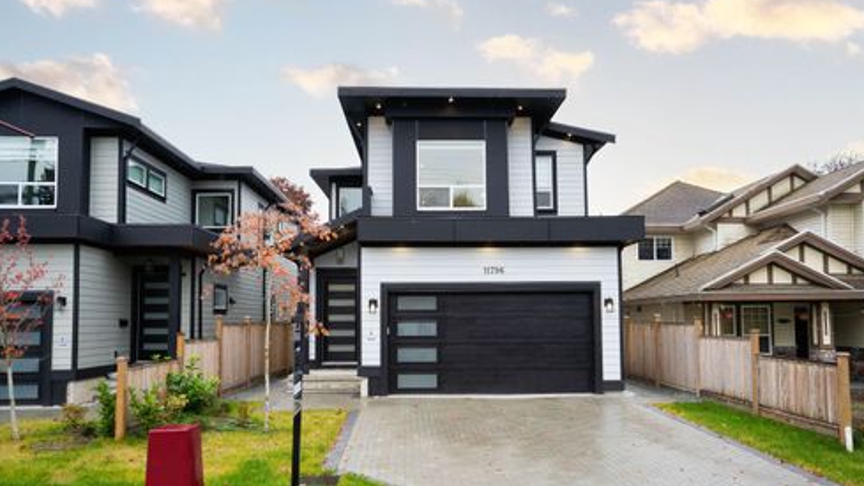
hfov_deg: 64.3
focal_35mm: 30
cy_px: 273
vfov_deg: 38.9
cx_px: 438
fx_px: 687
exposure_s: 1/1250
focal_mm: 28
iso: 640
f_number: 2.8
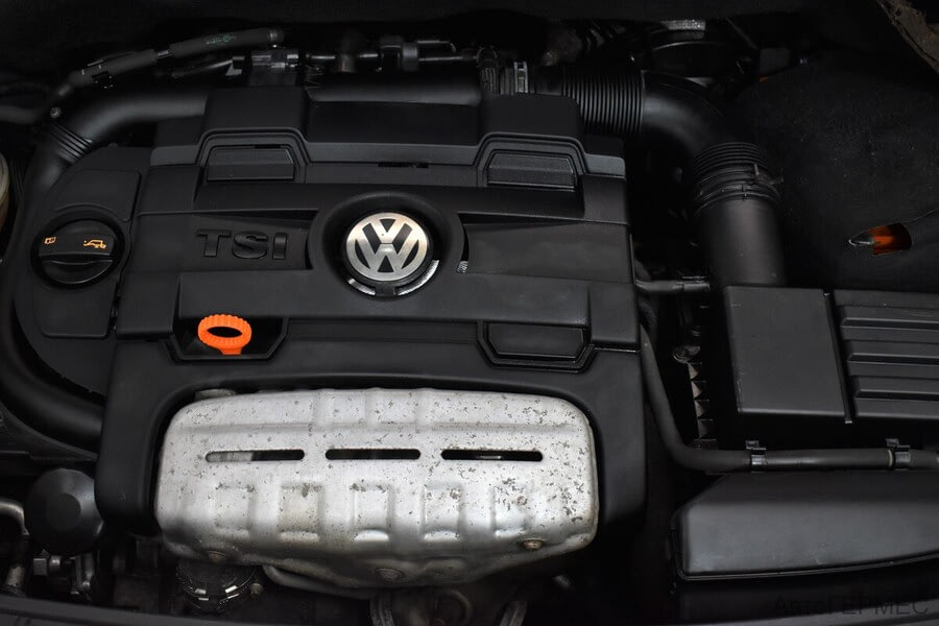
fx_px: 939
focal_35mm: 36
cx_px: 470
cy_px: 313
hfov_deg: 53.1
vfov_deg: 36.9
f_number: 4
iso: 1000
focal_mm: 24
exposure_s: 1/50
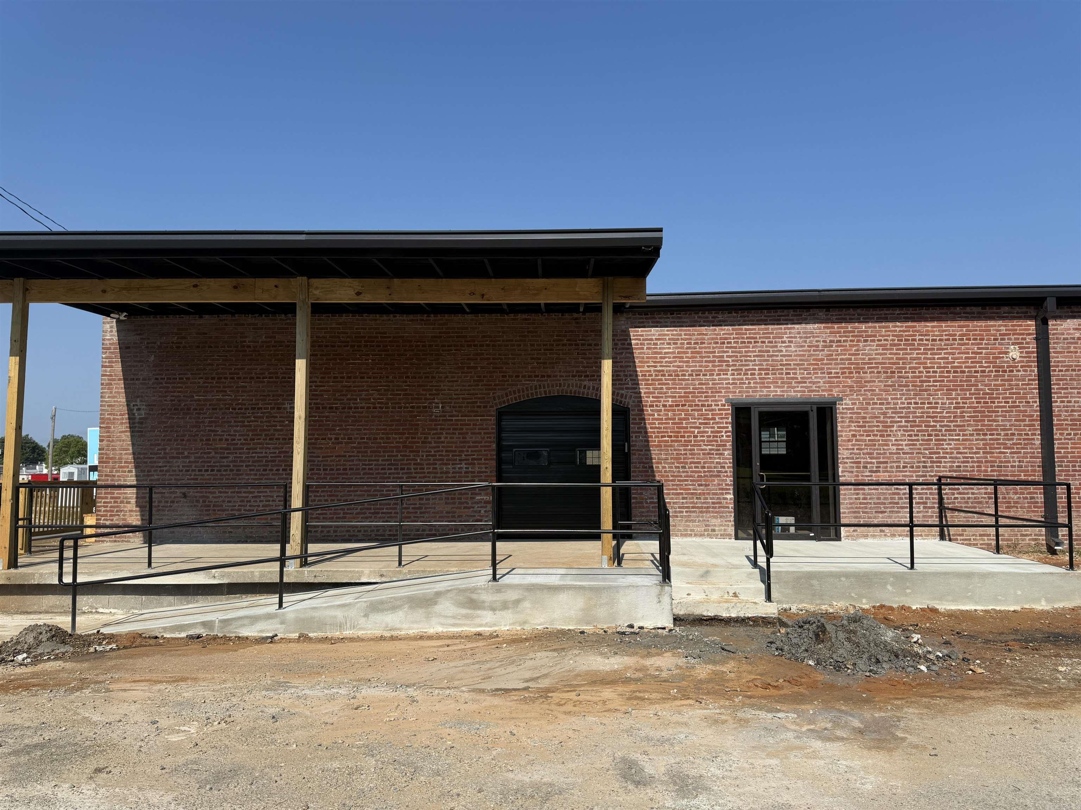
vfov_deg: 56.8
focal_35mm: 24
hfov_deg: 71.6
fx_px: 749
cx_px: 540
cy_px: 405
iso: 80
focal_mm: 6.76
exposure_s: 1/5714
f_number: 1.78
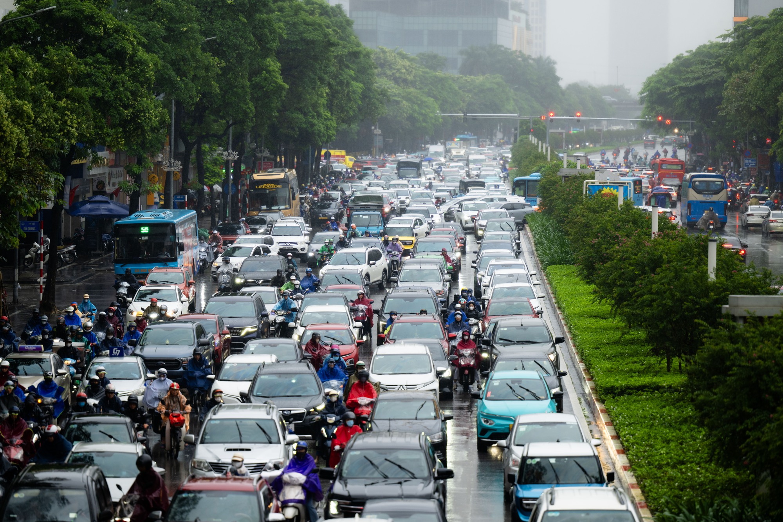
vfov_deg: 8.9
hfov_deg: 13.3
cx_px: 392
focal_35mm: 155
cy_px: 261
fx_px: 3371
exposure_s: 1/400
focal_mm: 155
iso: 250
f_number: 2.8
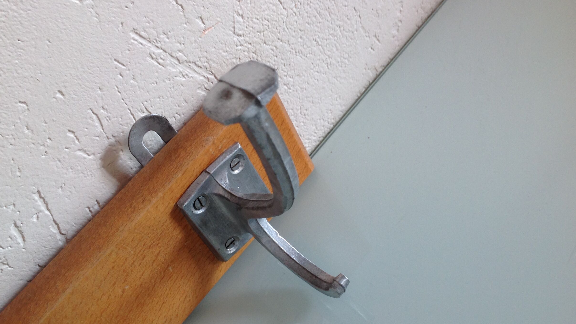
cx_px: 275
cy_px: 161
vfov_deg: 29.0
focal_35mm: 41
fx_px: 626
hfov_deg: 49.4
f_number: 2.4
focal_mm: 4.28
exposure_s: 1/15
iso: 64
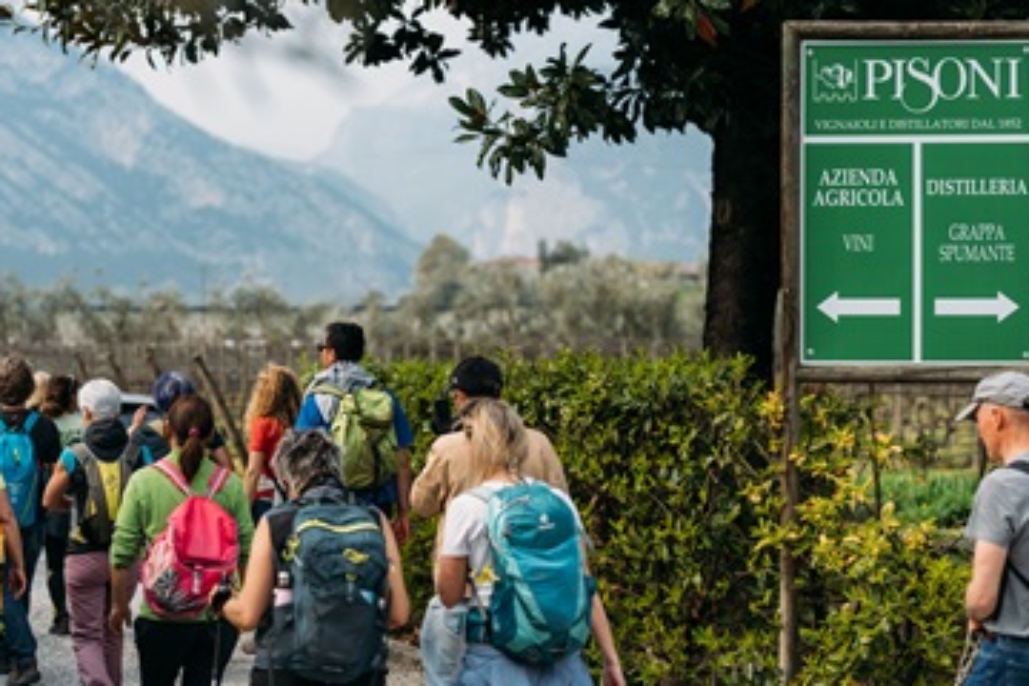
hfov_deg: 28.0
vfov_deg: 18.9
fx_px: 2058
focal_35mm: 72
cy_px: 304
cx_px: 412
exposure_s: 1/5000
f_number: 1.6
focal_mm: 50
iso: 200
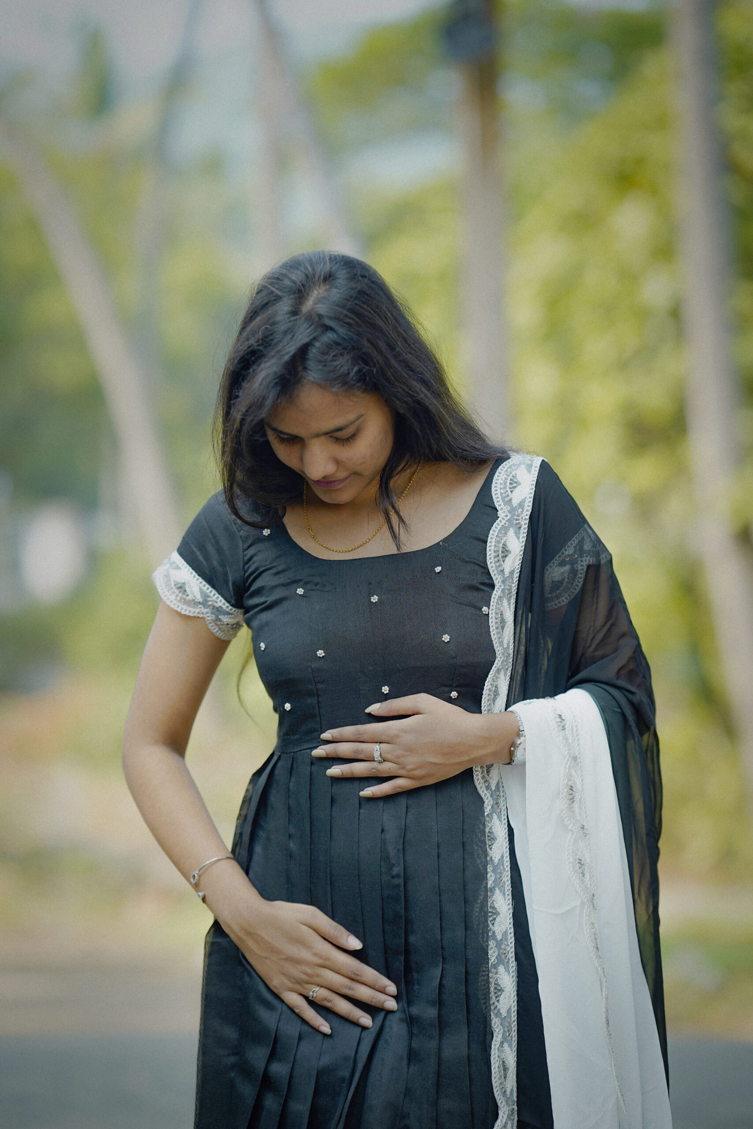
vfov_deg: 23.9
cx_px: 376
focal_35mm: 85
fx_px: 2666
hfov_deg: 16.1
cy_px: 564
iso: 125
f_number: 2
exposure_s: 1/800
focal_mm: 85
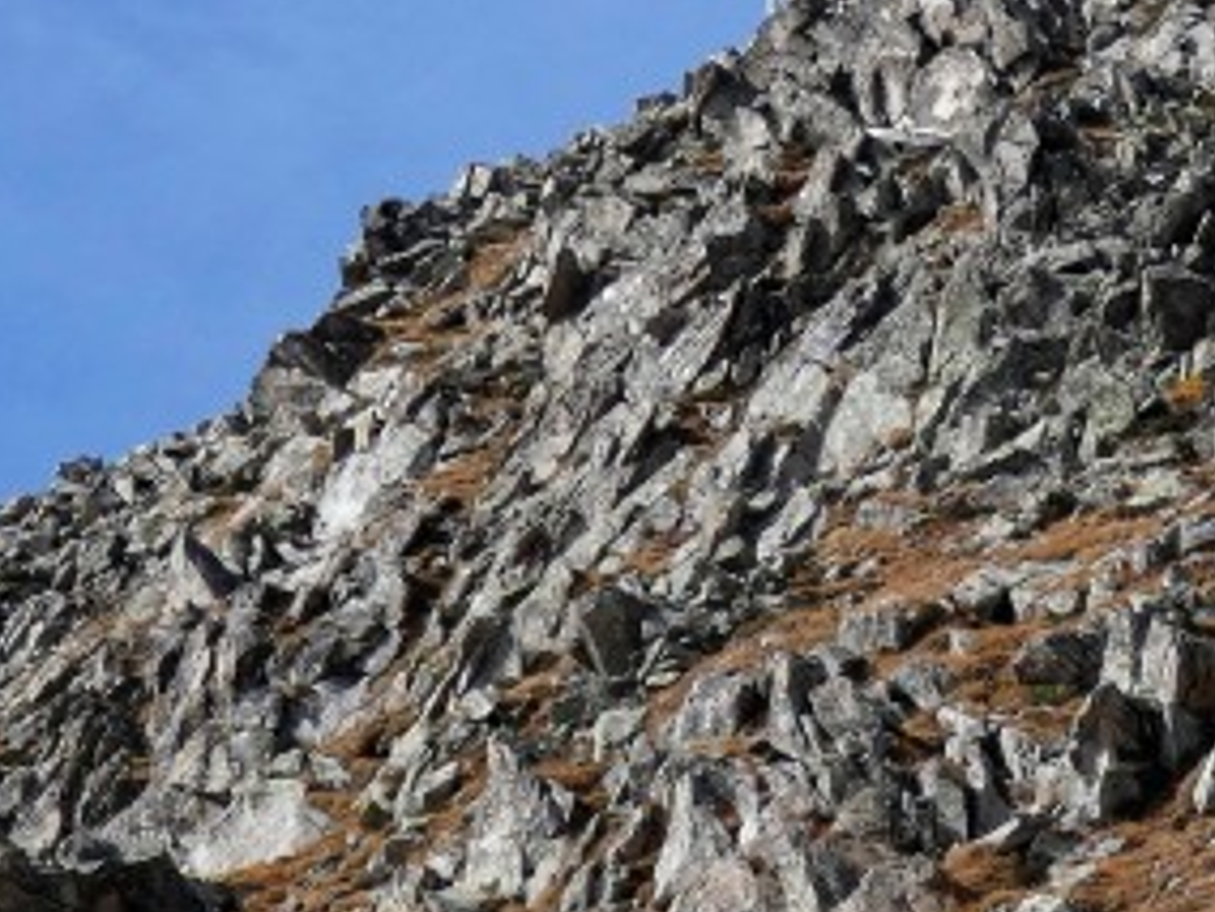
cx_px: 997
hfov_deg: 7.6
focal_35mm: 260
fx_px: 9126
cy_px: -69
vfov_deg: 5.7
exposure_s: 1/800
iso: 80
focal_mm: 12.9
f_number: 4.3
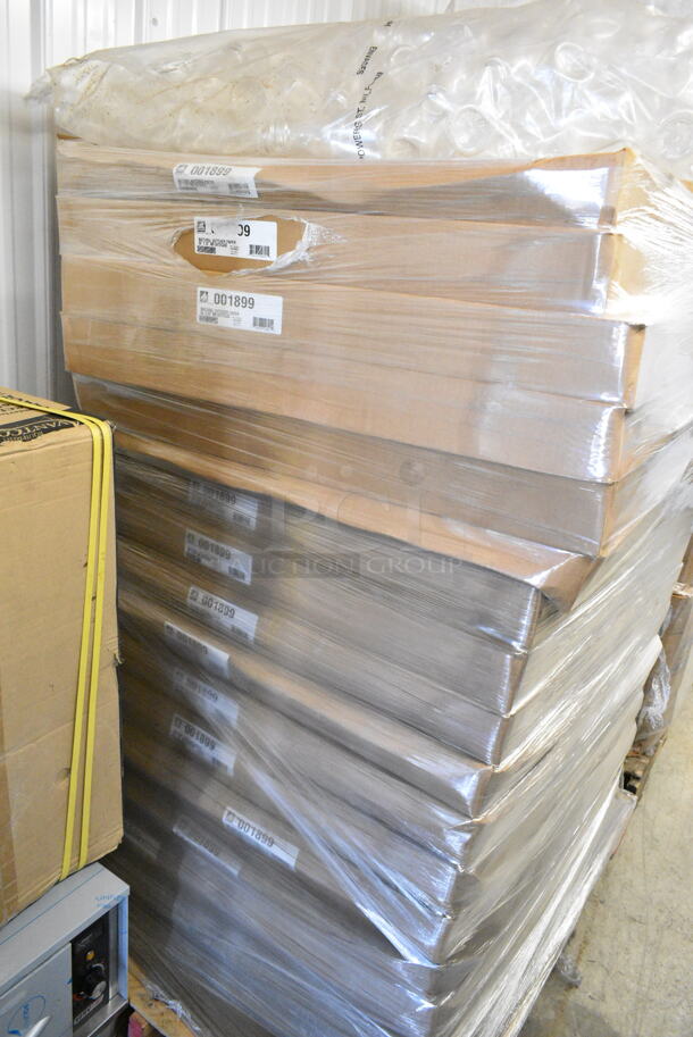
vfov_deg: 67.3
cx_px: 346
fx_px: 778
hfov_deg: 48.0
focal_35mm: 27
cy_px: 518
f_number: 5.6
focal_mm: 18
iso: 6400
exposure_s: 1/125
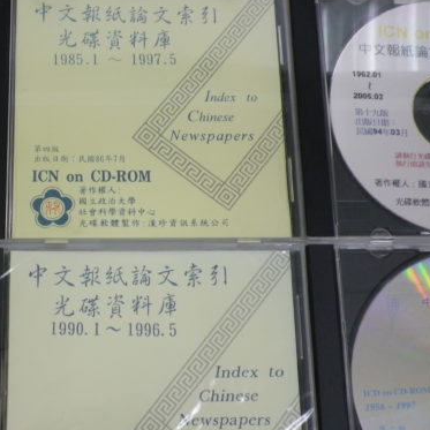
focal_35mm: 51
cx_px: 139
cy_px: 273
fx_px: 717
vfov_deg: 33.2
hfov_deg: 33.1
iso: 125
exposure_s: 1/50
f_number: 3.5
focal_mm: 5.05
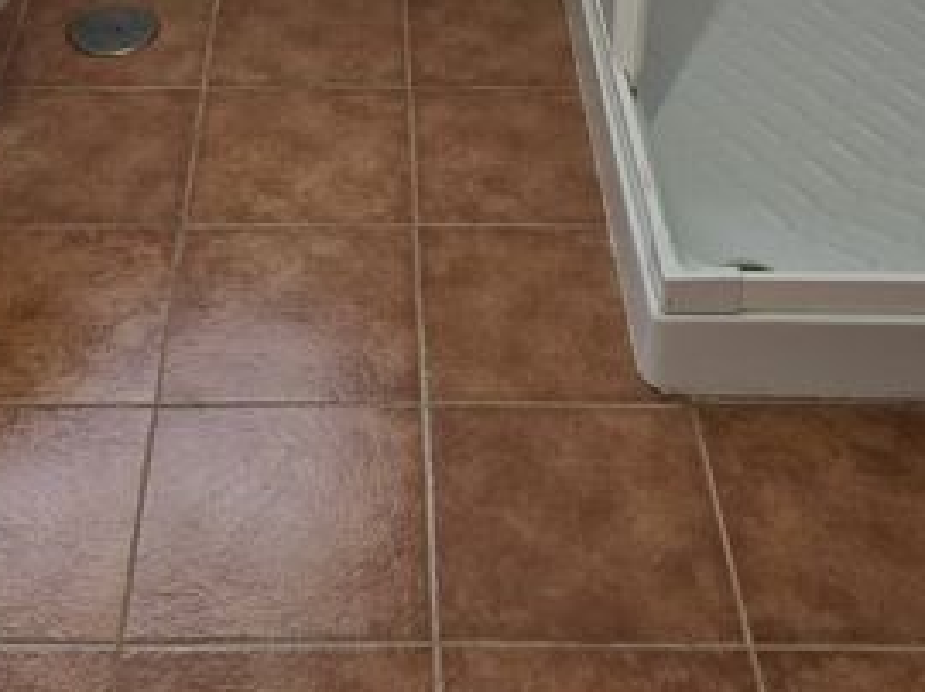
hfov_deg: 32.0
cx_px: 337
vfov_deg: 22.4
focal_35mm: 60
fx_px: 1602
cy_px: -140
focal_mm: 6.3
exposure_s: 1/180
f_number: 1.7
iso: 160
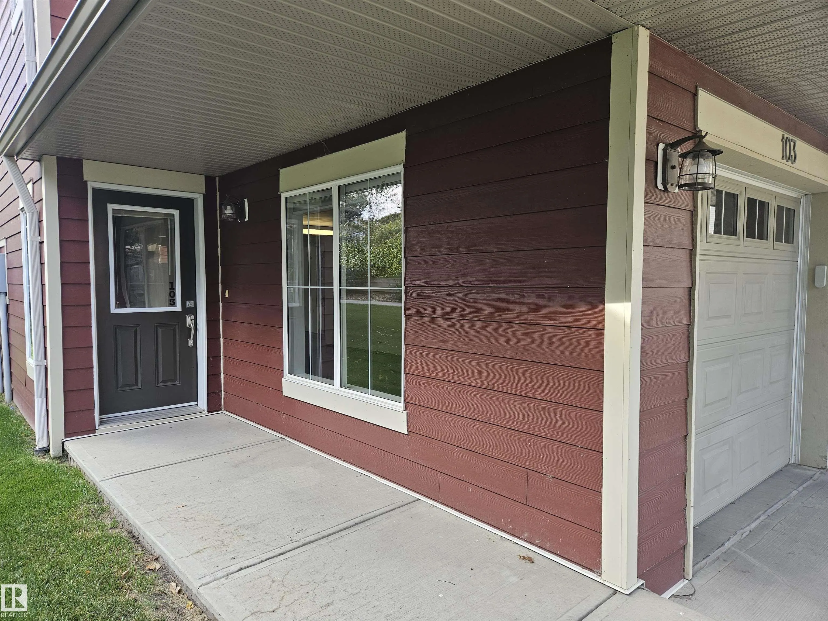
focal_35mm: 23
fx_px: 550
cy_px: 310
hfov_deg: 73.9
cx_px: 414
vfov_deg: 58.9
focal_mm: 5.4
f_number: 1.8
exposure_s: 1/207
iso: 50
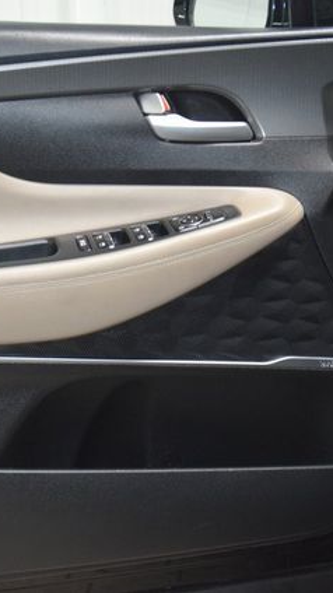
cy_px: 296
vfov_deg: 36.6
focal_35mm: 57
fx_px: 896
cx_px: 92
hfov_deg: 20.9
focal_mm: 24
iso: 2200
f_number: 3.8
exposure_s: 1/60
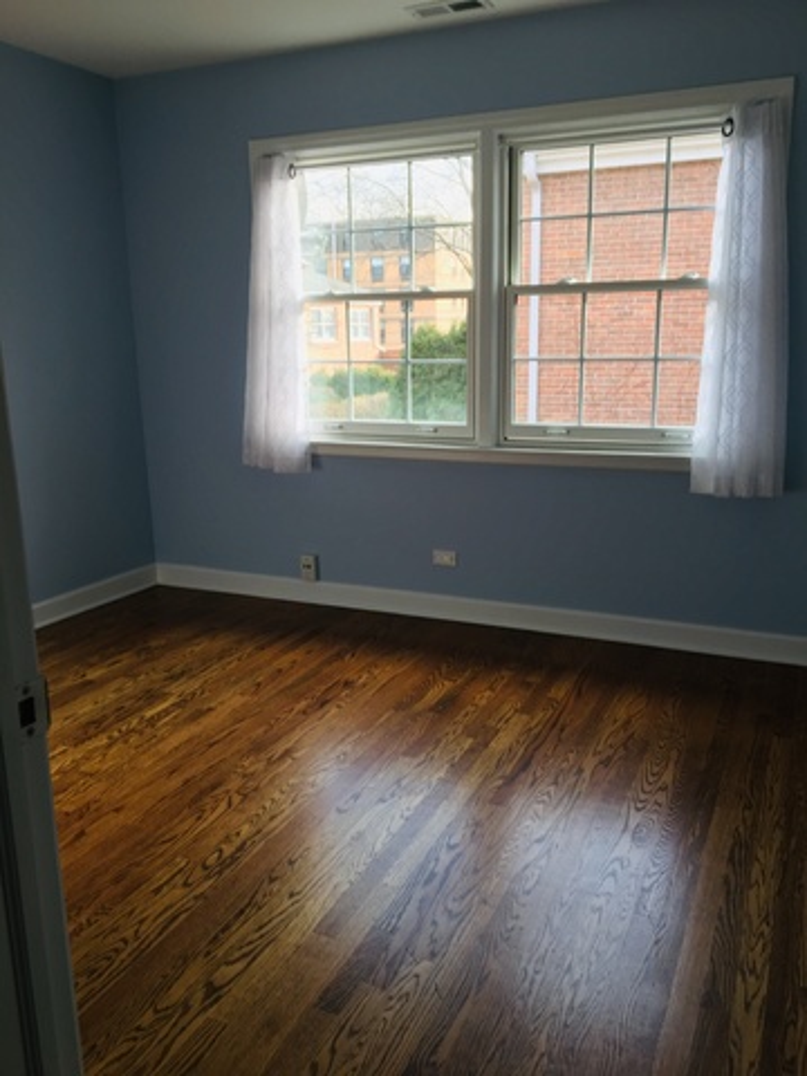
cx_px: 404
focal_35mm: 29
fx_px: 901
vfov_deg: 61.7
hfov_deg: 48.2
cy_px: 538
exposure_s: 1/60
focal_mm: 4.15
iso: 25
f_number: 2.2
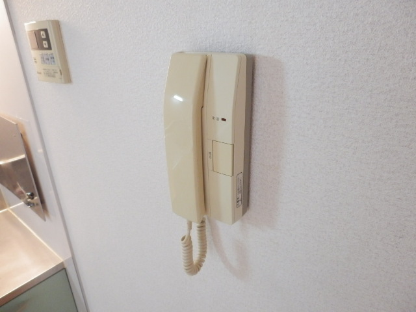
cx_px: 208
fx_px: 288
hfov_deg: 71.6
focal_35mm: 24
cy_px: 156
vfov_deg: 56.8
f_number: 3
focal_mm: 4.2
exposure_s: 1/30
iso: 800
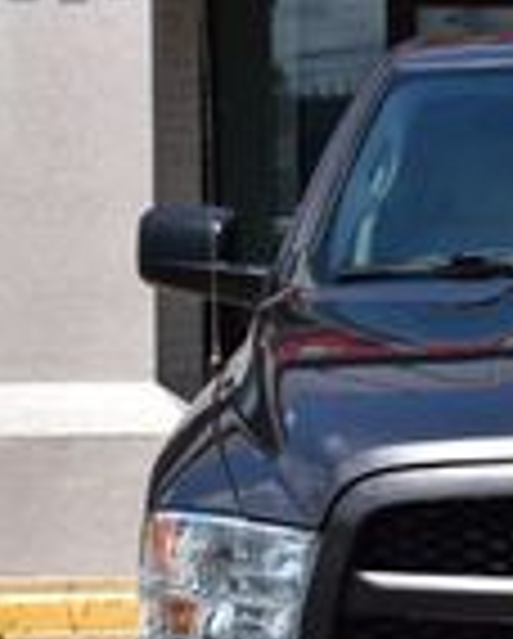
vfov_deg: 12.7
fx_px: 2879
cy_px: 297
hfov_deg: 9.8
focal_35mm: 152
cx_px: 860
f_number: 11
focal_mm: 24
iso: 280
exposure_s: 1/500
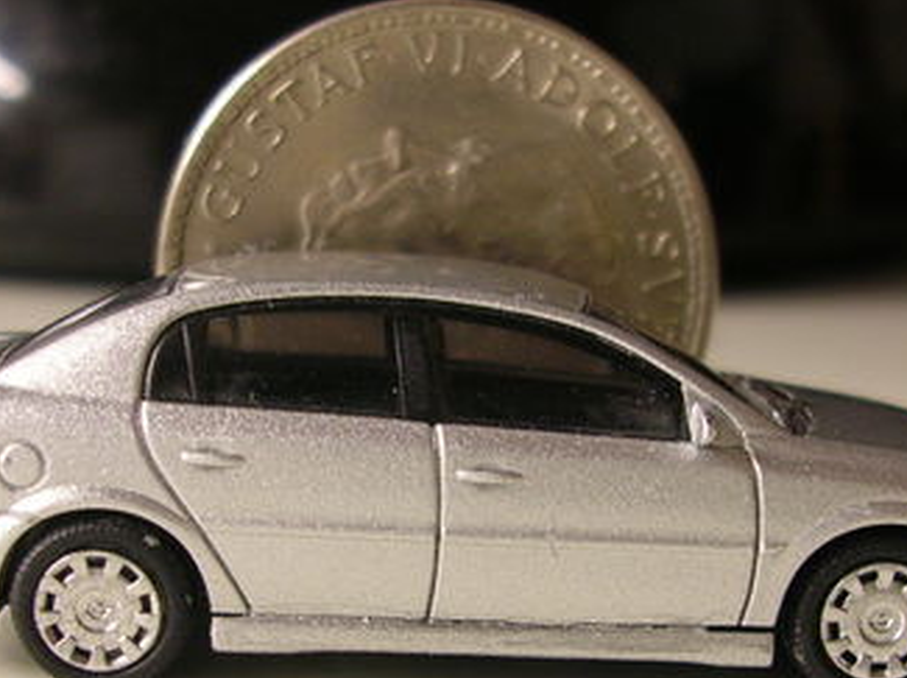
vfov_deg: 21.2
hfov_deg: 28.2
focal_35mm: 69
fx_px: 1806
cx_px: 455
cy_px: 459
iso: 75
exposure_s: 1/5.8
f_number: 2.8
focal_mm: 5.8
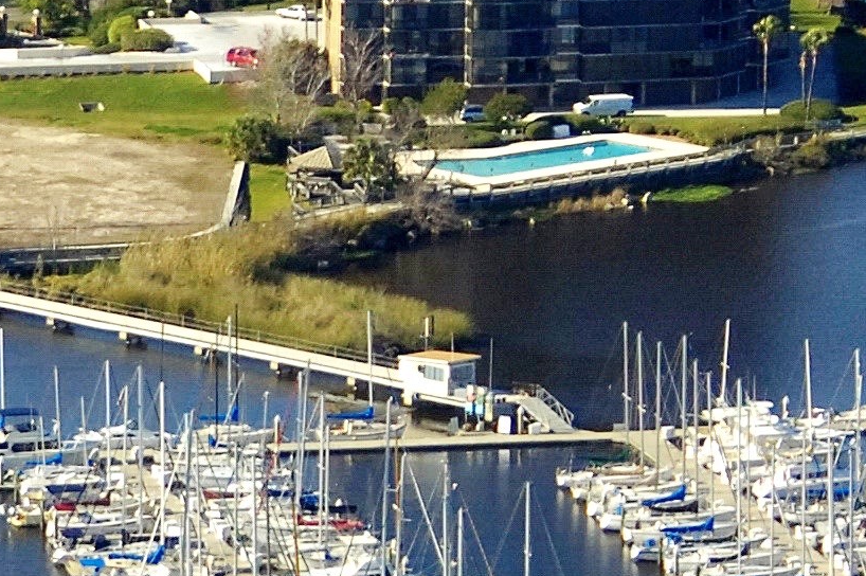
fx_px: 9446
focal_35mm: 393
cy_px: 393
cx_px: -852
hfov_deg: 5.2
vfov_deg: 3.5
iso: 400
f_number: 6
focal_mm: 50
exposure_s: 1/1000
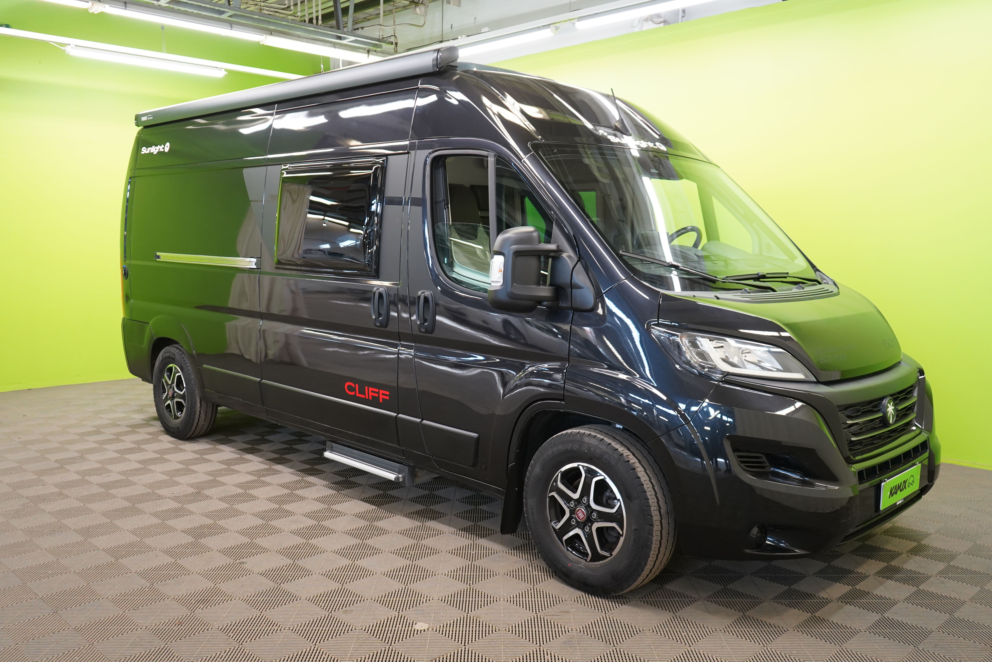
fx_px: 827
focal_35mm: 30
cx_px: 496
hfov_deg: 61.9
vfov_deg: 43.6
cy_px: 331
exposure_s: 1/160
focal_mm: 30
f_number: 3.5
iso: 2000
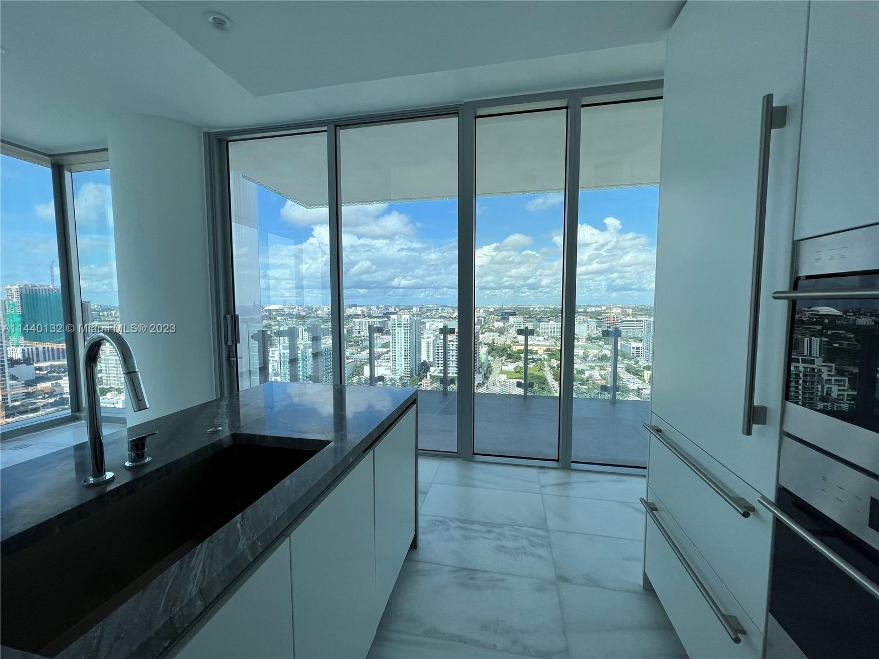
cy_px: 330
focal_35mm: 13
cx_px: 440
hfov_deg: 106.2
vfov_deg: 89.9
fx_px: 330
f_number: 1.8
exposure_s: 1/896
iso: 32
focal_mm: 1.57
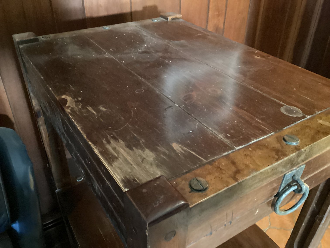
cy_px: 124
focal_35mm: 31
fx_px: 296
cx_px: 165
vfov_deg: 45.4
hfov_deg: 58.3
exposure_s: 1/20
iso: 640
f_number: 2.4
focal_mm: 3.3
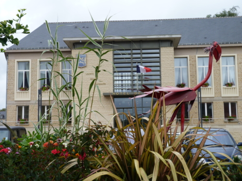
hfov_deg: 33.8
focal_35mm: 57
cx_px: 121
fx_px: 398
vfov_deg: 25.7
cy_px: 90
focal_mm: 10.2
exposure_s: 1/200
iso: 80
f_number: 5
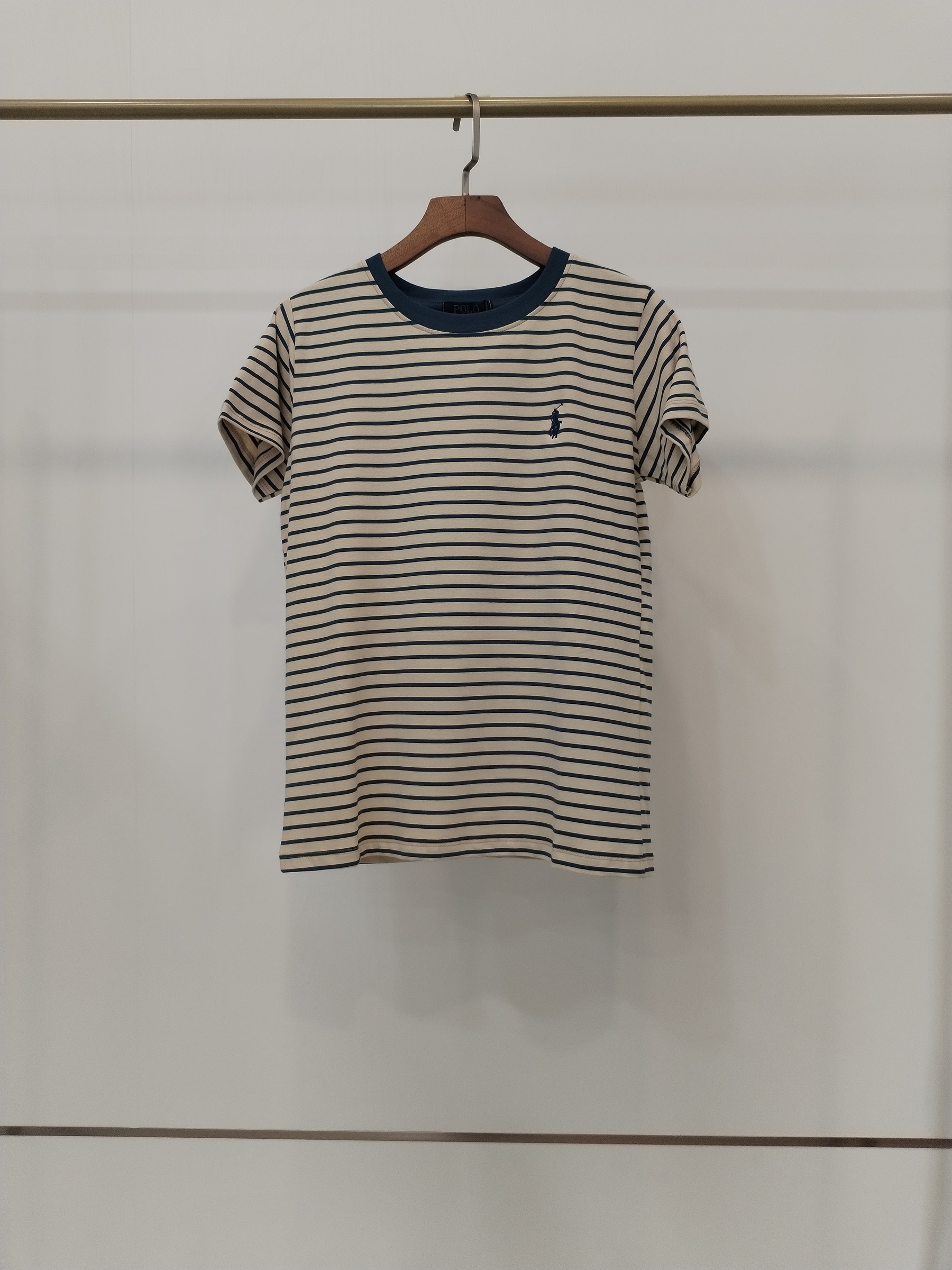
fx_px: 1063
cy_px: 635
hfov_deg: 48.2
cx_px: 476
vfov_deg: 61.7
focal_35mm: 29
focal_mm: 4.75
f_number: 1.8
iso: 167
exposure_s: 1/60
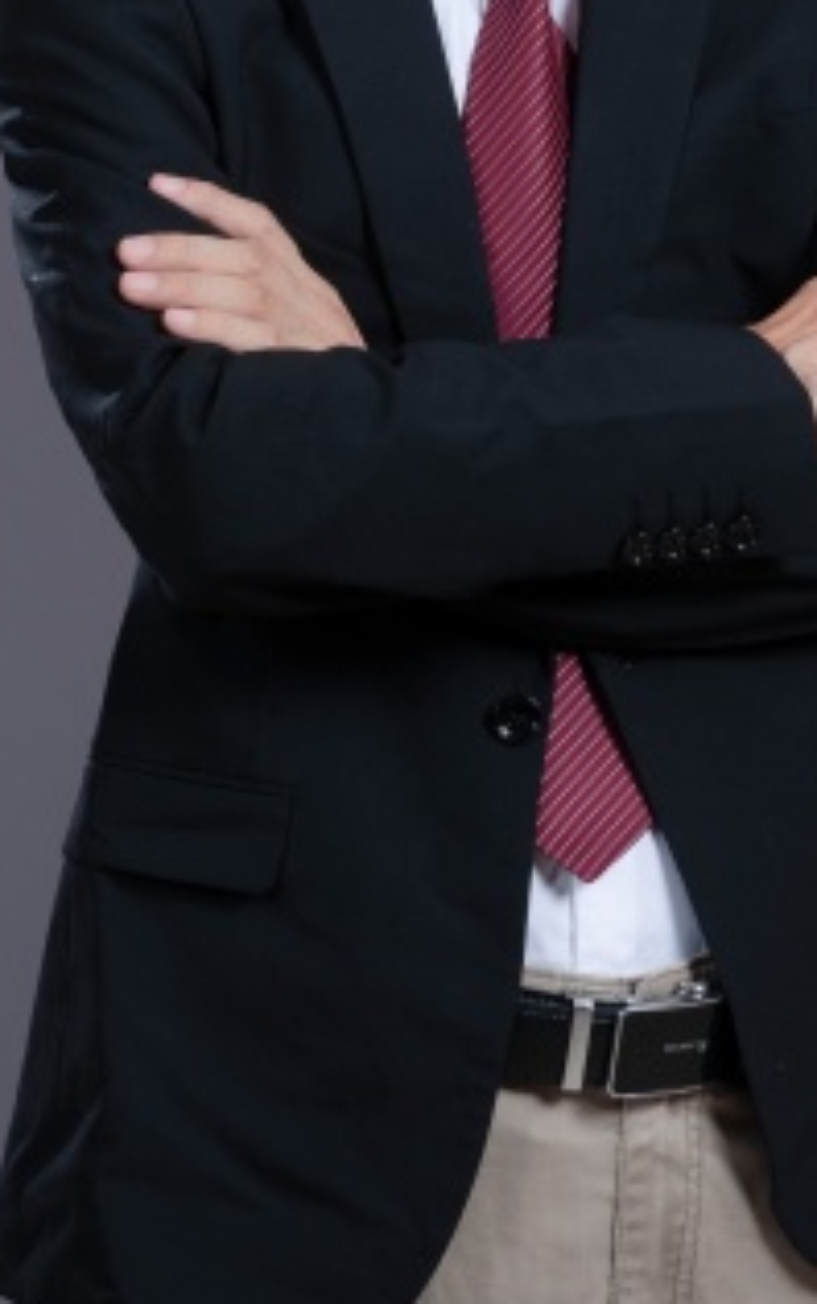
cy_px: 229
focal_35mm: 185
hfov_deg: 7.1
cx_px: 408
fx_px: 6579
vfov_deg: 11.3
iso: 100
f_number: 13
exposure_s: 1/125
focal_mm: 85
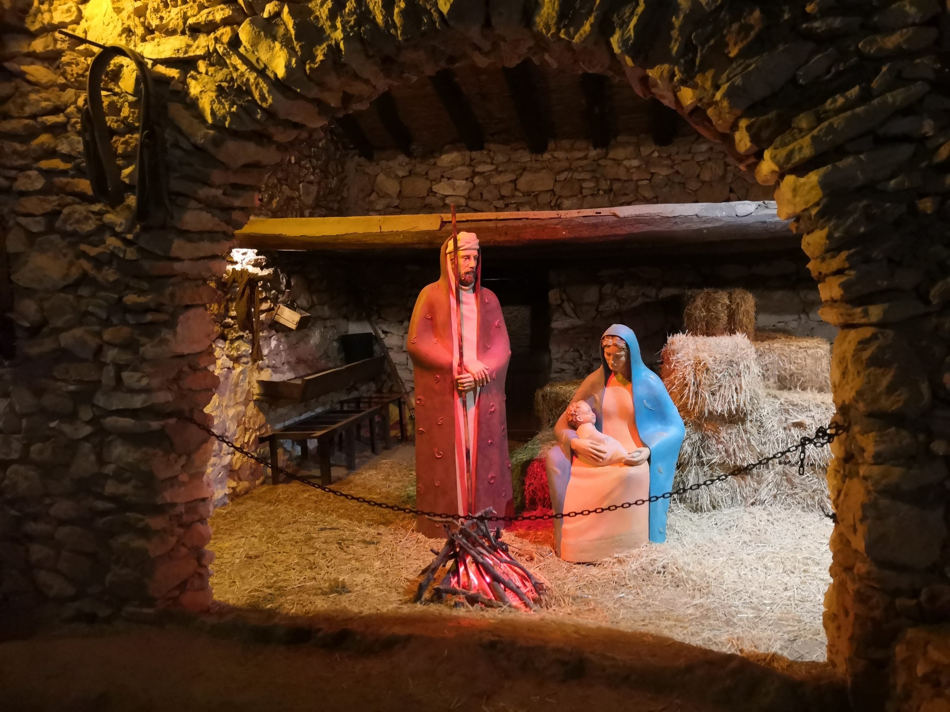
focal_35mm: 27
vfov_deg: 51.4
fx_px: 741
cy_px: 356
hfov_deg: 65.3
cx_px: 475
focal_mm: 3.95
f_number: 4
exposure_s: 1/50
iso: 800
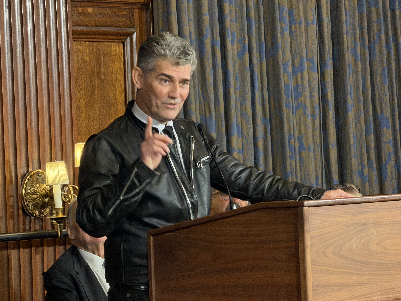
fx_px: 2317
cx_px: 200
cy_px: 150
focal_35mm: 200
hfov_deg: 9.9
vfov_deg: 7.4
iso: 640
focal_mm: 16.89
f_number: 2.8
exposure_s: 1/50
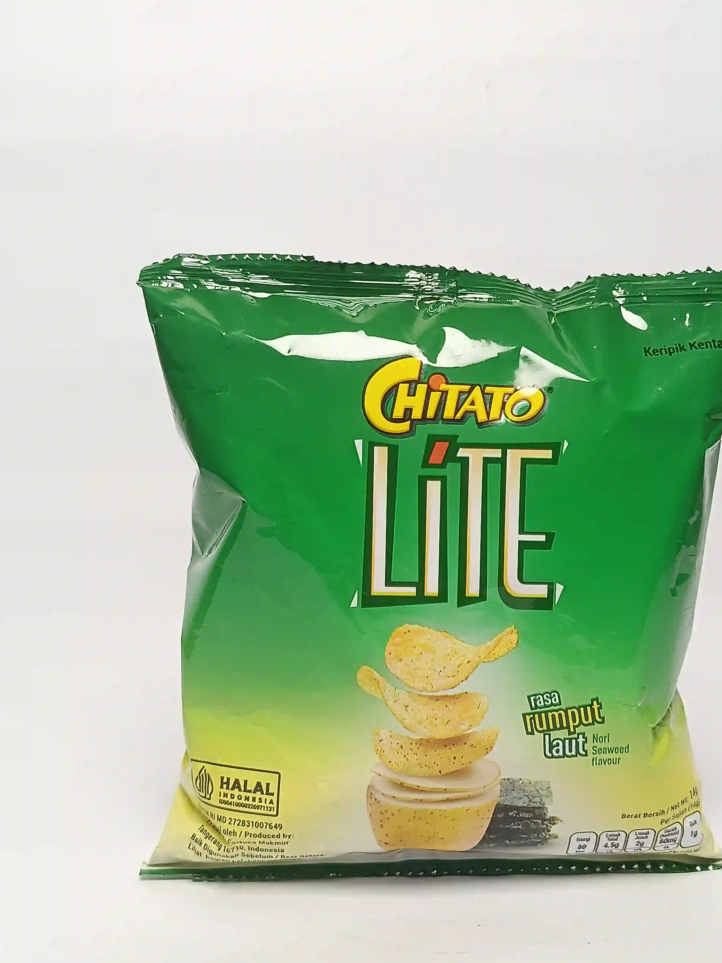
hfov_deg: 35.0
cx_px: 426
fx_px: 1140
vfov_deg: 45.7
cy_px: 514
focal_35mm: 41
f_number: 1.7
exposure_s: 1/100
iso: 222
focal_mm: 5.24
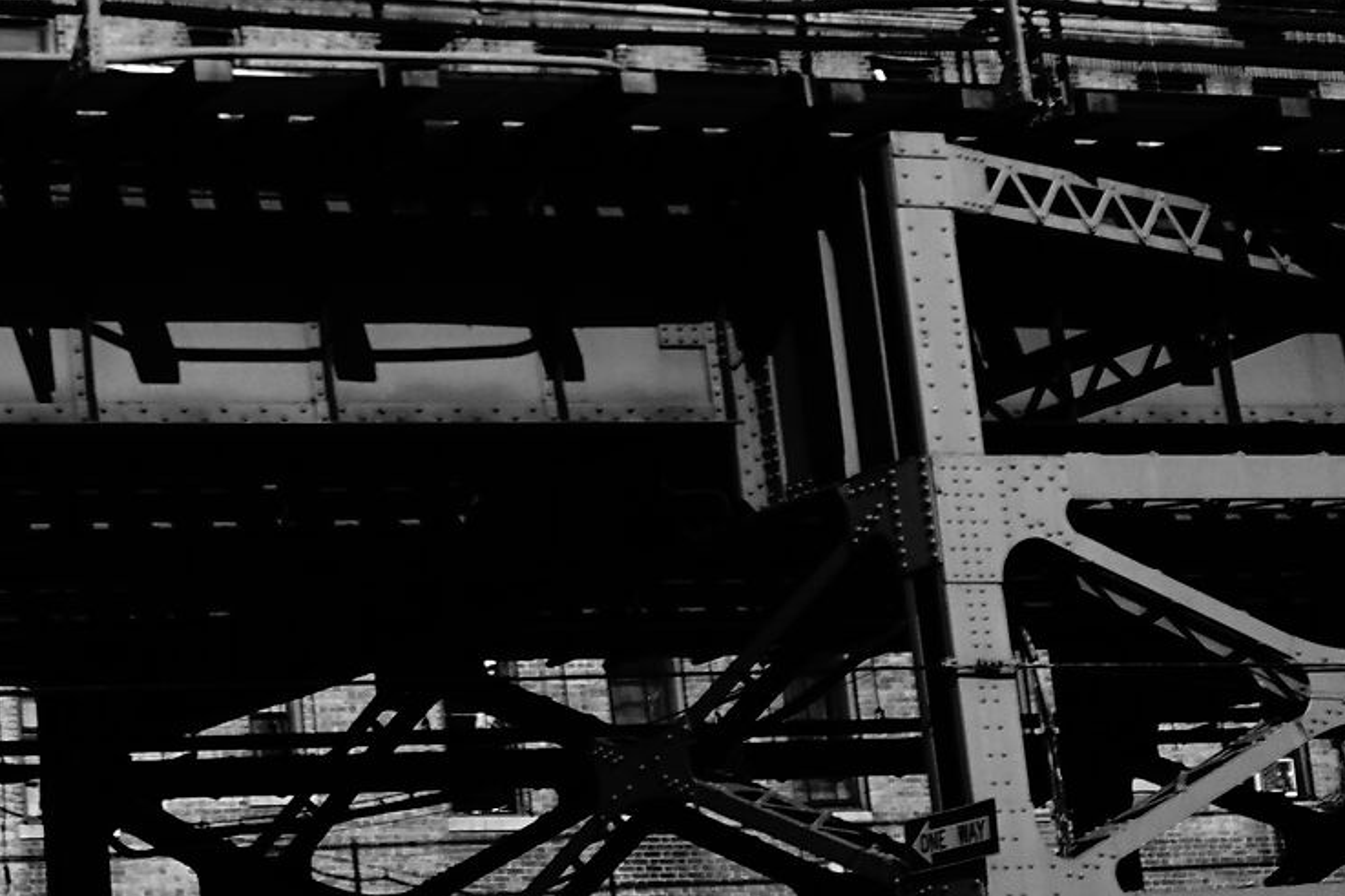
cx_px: 11
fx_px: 4258
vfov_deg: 11.8
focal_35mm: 114
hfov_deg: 17.5
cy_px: -184
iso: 500
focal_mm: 35
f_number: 4
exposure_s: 1/8000
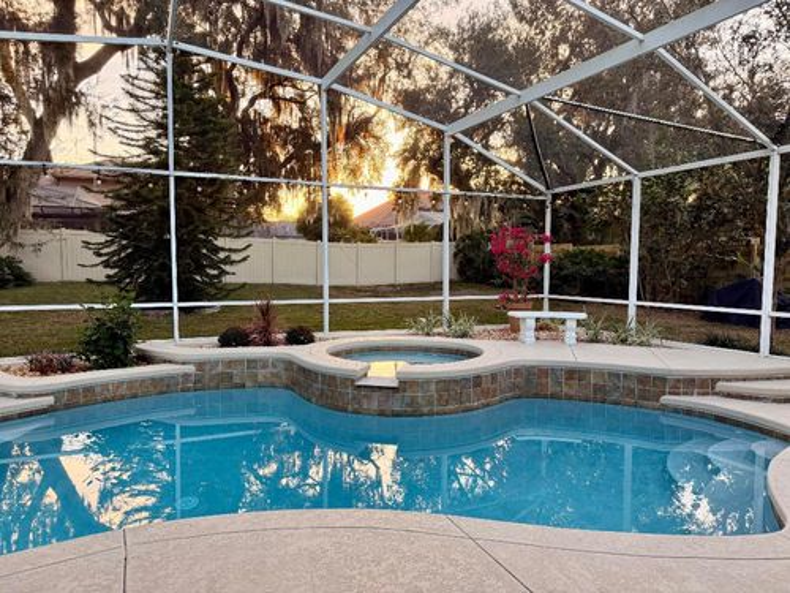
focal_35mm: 24
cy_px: 296
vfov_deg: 56.8
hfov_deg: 71.6
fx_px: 548
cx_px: 395
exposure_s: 1/83
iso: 200
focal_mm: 6.76
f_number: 1.78
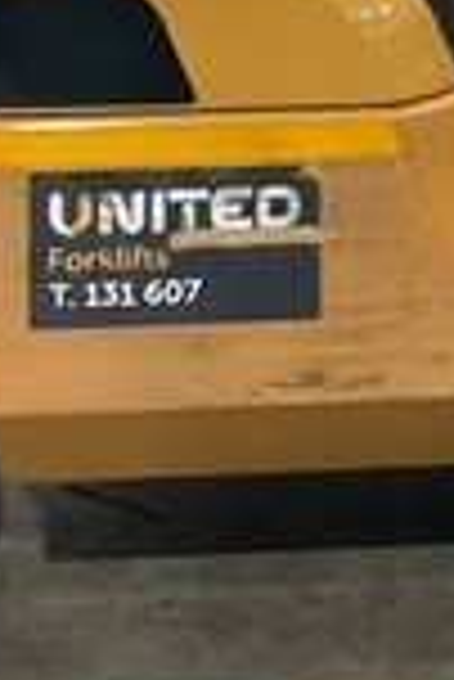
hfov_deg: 10.3
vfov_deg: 14.9
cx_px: 719
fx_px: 2416
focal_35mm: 128
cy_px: -338
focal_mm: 3
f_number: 1.8
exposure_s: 1/50
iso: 160
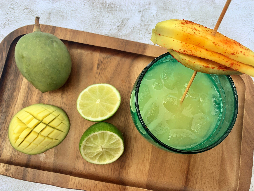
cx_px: 127
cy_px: 96
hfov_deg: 67.3
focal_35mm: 26
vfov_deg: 53.1
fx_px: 191
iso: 25
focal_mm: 4.25
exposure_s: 1/771
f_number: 1.8
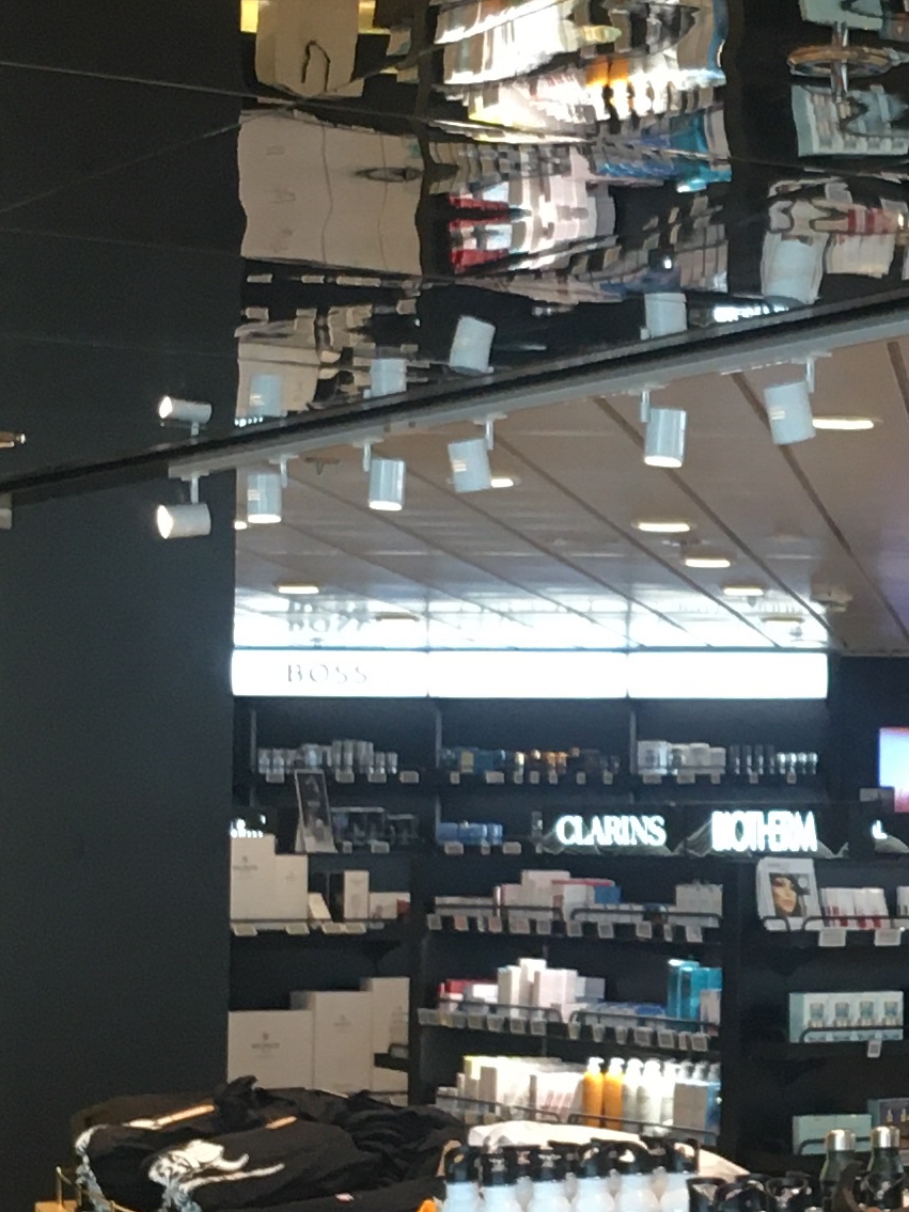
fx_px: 3607
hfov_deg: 14.0
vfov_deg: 19.1
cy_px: 739
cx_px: 1064
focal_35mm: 103
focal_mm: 4.15
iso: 50
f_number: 2.2
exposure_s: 1/33
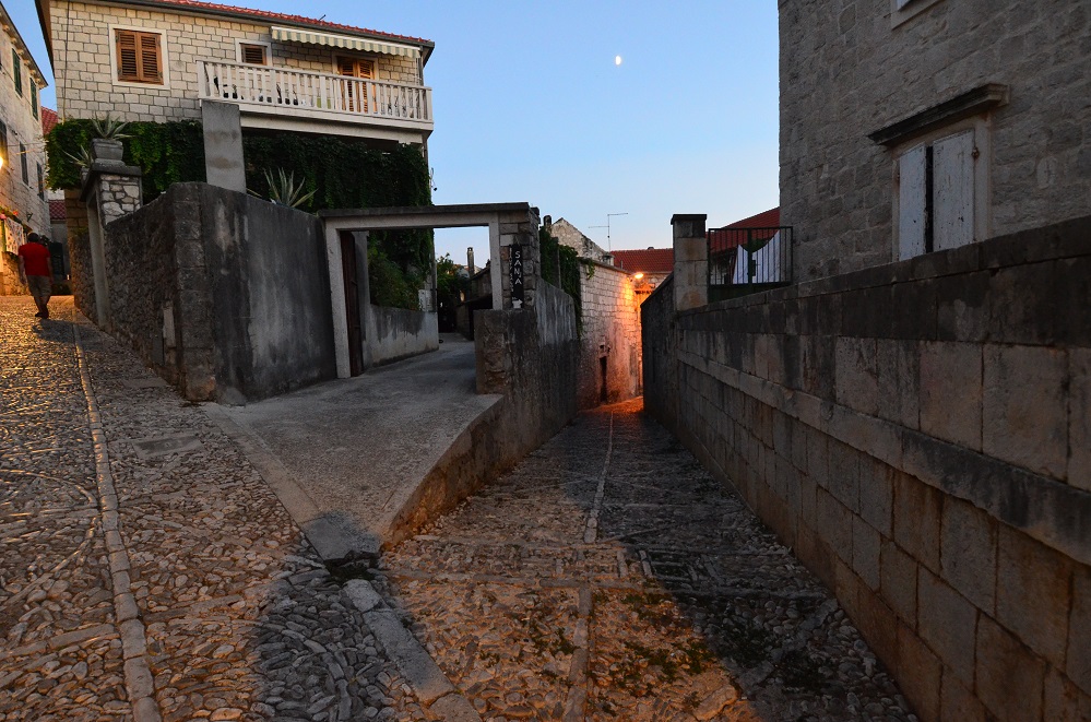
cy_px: 361
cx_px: 546
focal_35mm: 33
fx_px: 998
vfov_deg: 39.8
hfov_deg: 57.3
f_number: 5.6
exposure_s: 1/30
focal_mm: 22
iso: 3200
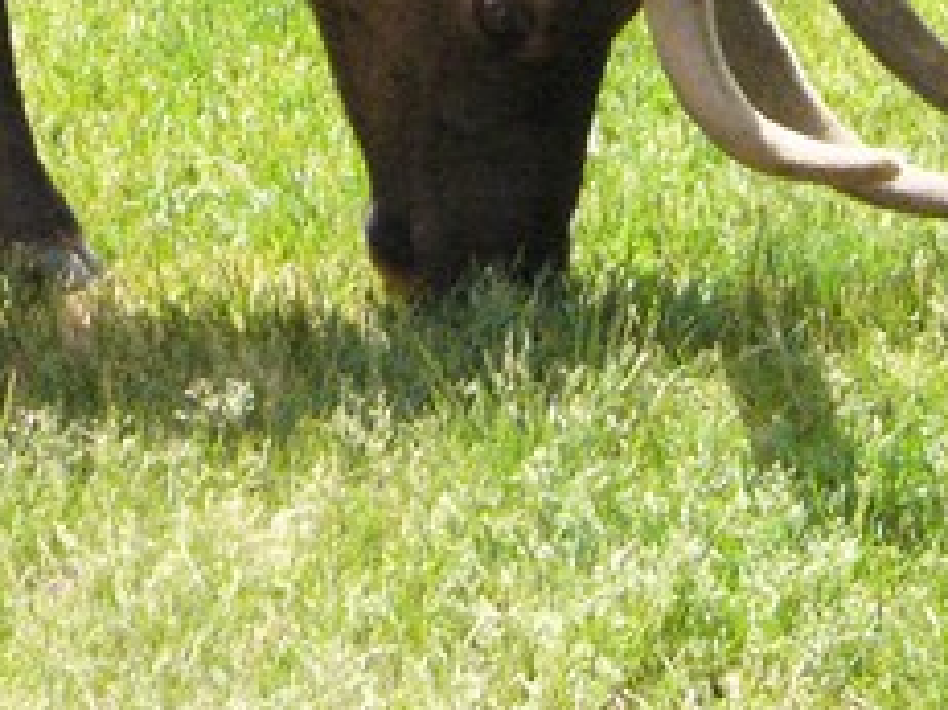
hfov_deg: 6.8
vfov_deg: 5.1
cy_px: -410
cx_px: -82
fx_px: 7883
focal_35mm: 288
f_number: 5.6
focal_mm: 13.8
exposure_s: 1/640
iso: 400
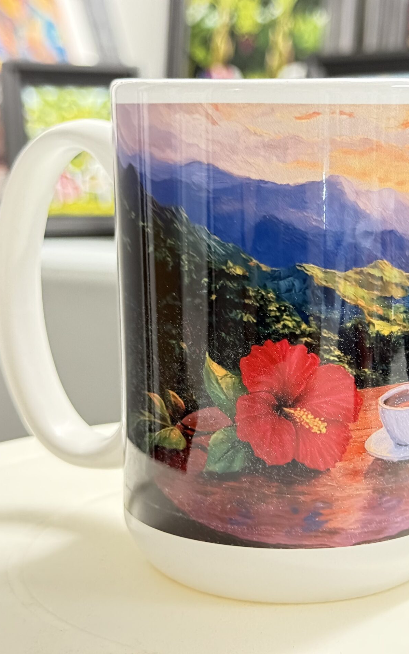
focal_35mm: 68
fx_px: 1213
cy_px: 327
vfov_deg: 30.2
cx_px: 302
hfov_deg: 19.0
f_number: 1.78
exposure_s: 1/30
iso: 640
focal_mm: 6.76
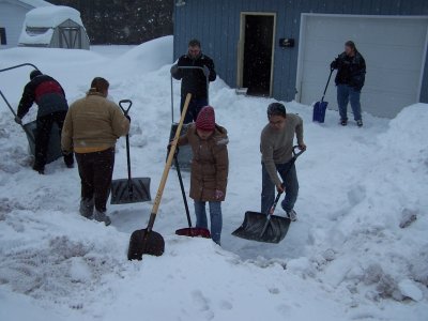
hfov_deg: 49.0
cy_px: 160
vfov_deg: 37.7
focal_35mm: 38
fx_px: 470
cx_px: 214
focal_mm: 6.3
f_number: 2.8
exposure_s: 1/500
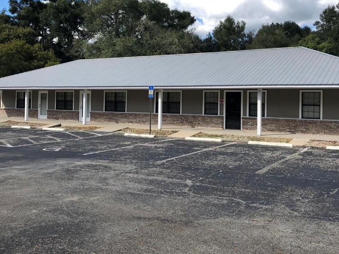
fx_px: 353
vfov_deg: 39.4
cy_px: 97
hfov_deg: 51.1
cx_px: 198
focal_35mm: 36
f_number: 1.8
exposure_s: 1/1116
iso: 20
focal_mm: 3.99
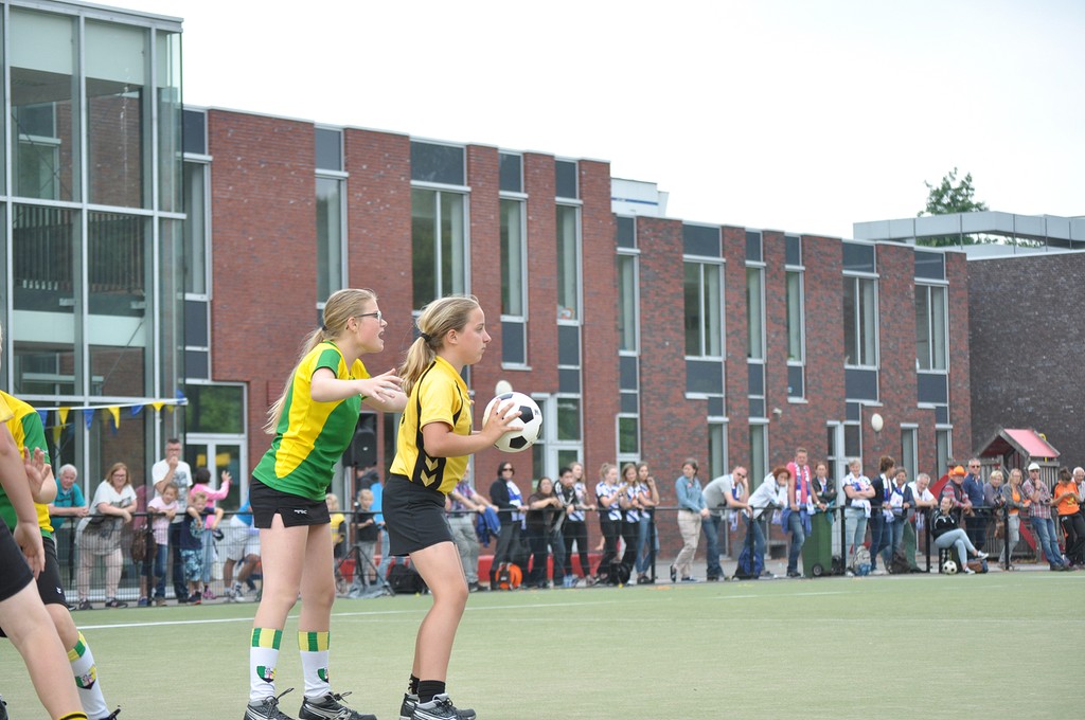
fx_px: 3161
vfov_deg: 13.0
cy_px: 360
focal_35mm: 105
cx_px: 542
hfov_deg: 19.5
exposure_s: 1/400
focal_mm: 70
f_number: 5
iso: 400
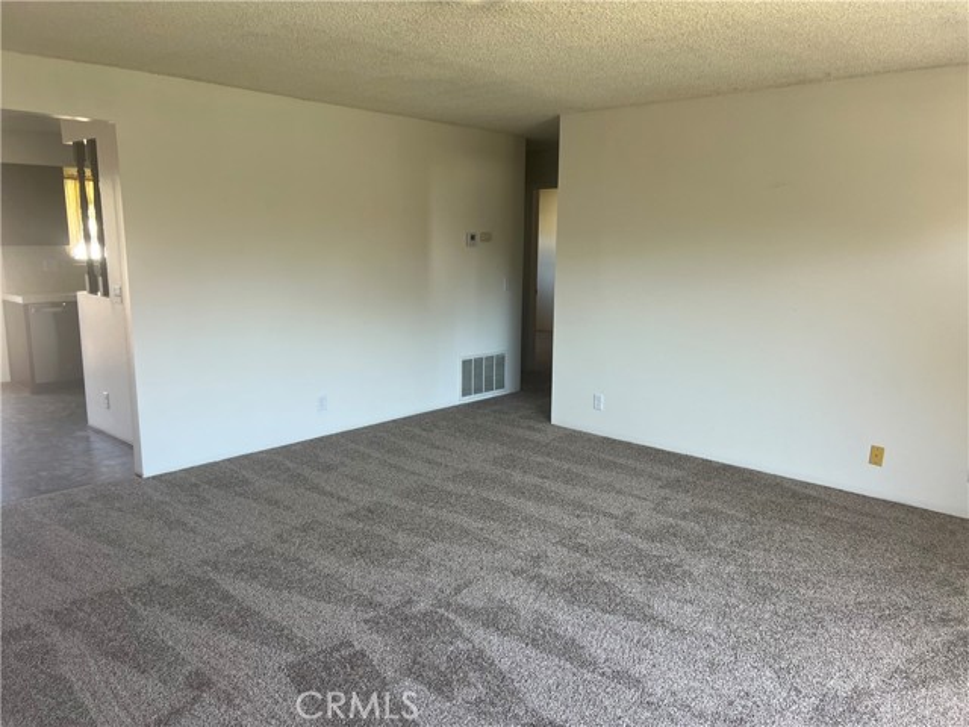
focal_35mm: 26
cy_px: 364
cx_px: 484
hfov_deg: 67.3
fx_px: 728
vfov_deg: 53.1
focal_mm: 5.7
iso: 64
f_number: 1.5
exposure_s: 1/121
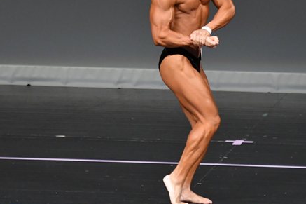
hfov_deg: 3.4
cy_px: 69
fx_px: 5200
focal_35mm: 612
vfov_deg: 2.2
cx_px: 176
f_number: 5.6
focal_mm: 230
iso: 4000
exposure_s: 1/400
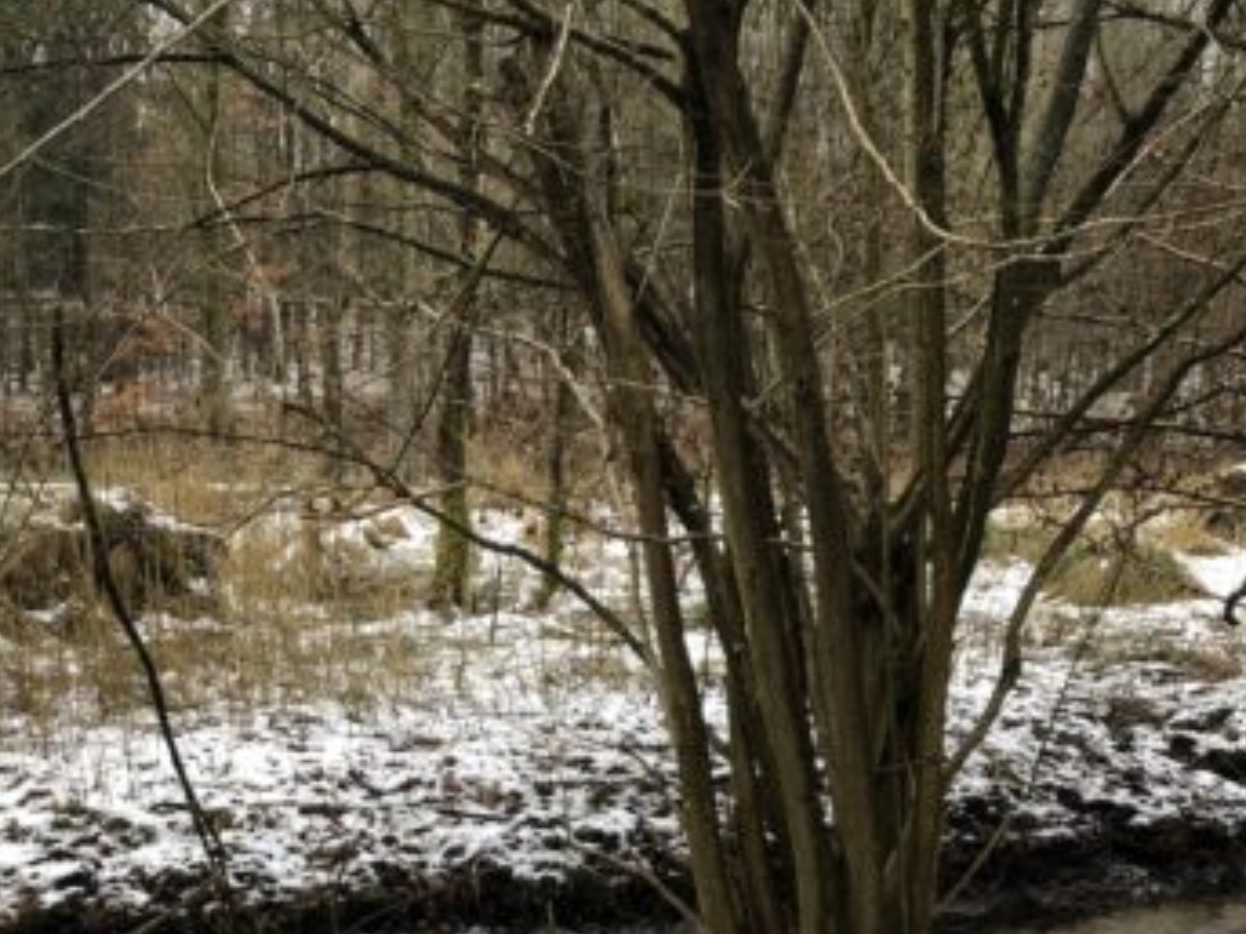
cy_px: 621
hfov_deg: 38.1
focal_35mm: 49
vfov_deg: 29.5
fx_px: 1763
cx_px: 331
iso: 32
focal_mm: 4
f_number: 1.8
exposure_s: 1/100
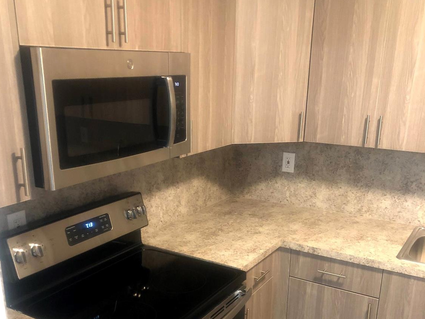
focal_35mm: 38
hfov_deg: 49.0
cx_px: 212
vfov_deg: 37.0
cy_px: 231
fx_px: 467
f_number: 1.8
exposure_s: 1/12
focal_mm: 4
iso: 100
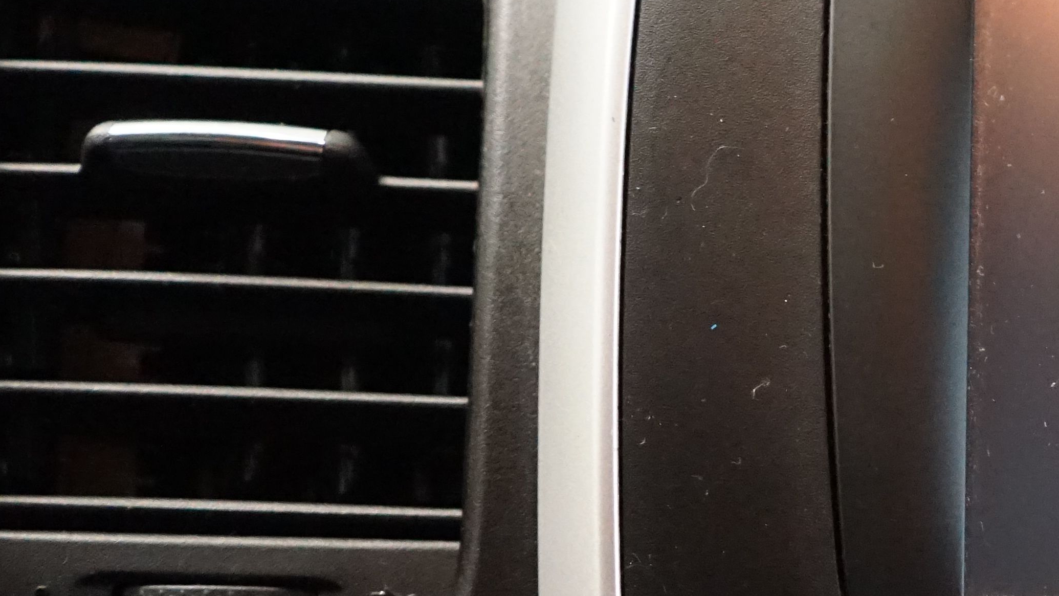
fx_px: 2387
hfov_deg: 22.1
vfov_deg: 14.0
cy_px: 624
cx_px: 1433
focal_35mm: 85
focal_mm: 28
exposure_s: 1/60
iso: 6400
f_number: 3.5
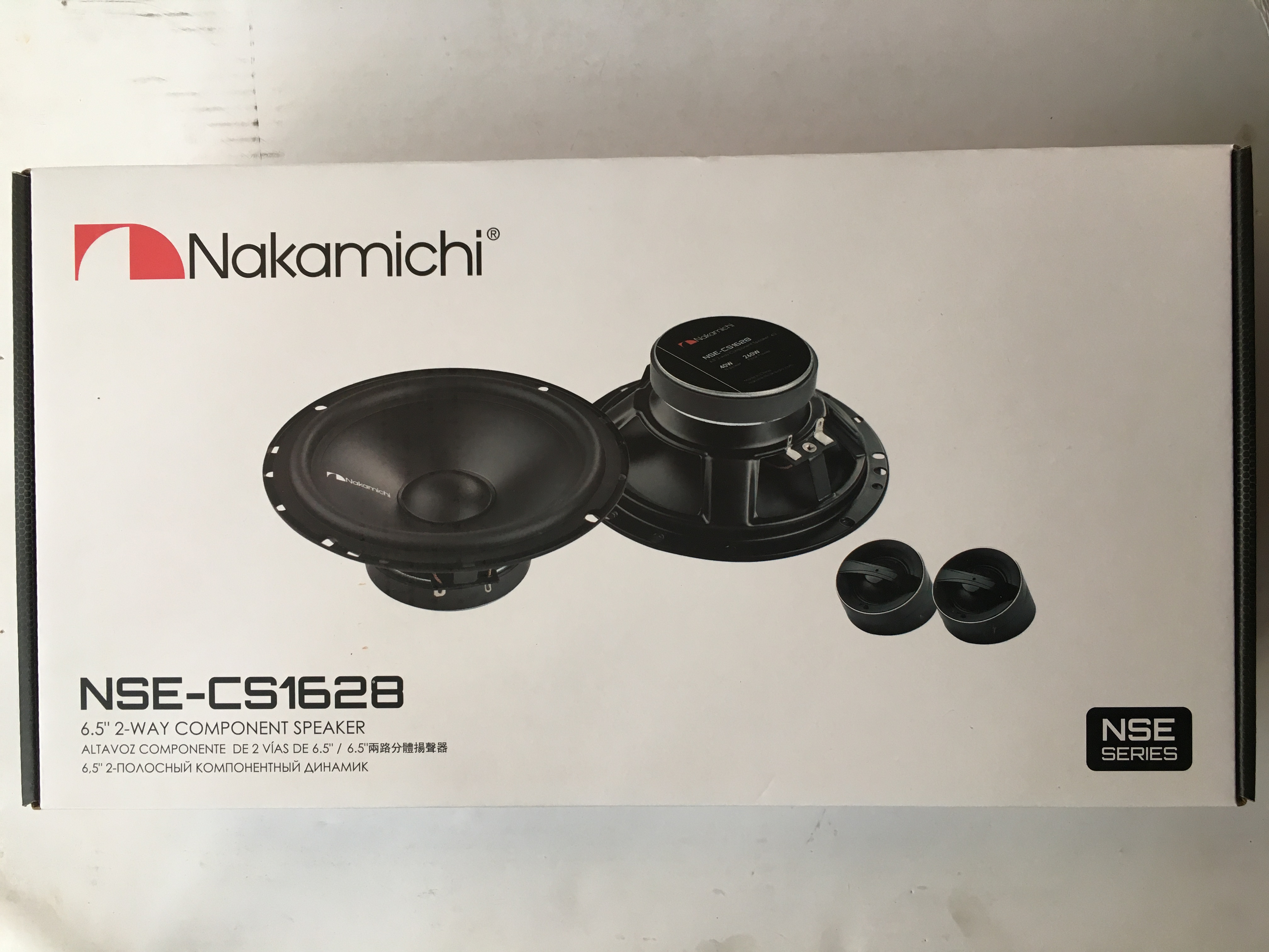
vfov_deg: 48.2
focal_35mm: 29
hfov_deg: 61.7
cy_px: 476
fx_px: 1063
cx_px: 634
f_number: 2.2
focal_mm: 4.15
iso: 32
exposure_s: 1/33
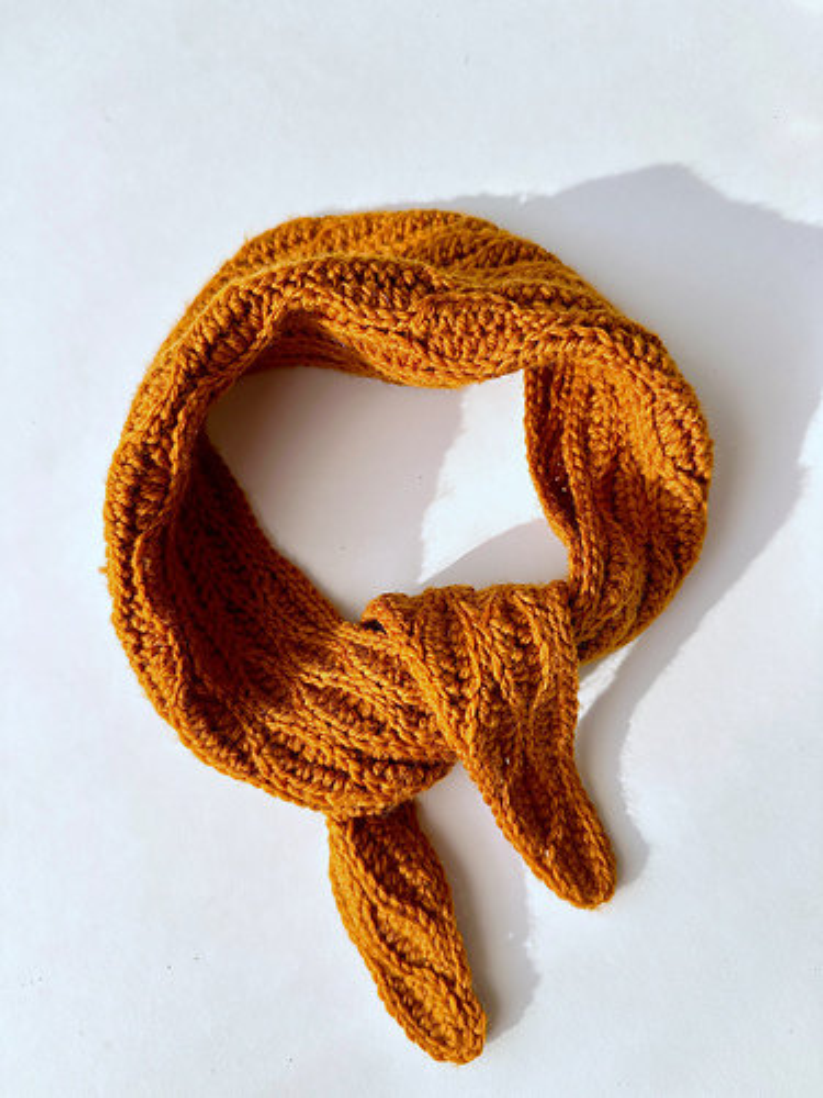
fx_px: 761
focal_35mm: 24
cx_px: 412
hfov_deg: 56.8
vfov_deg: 71.6
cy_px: 549
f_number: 1.78
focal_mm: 6.86
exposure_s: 1/448
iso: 80
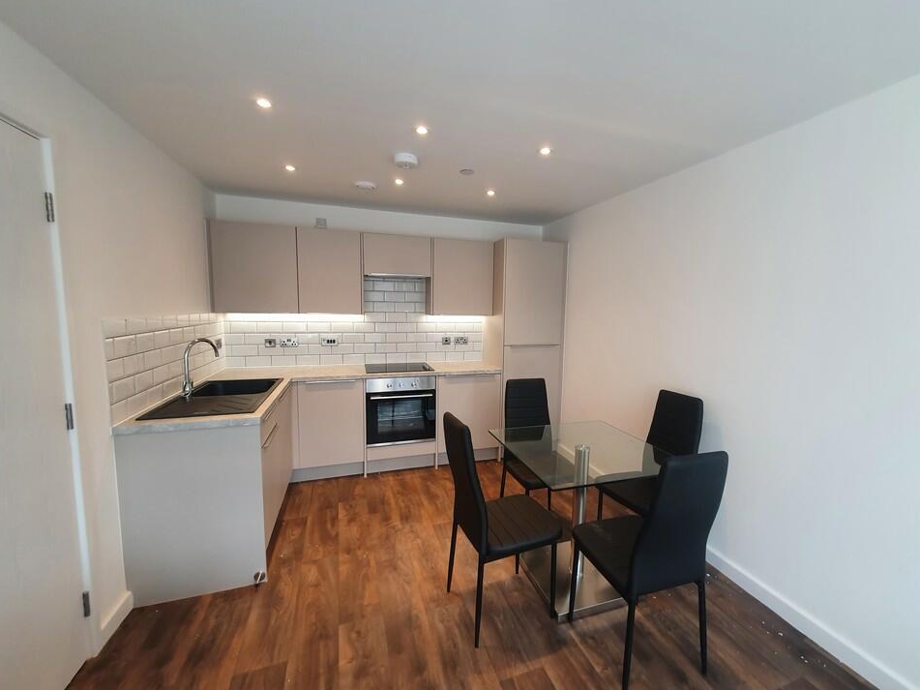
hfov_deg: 101.9
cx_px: 489
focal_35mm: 14
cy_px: 349
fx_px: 372
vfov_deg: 85.7
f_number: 2.2
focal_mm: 1.8
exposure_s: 1/50
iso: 100
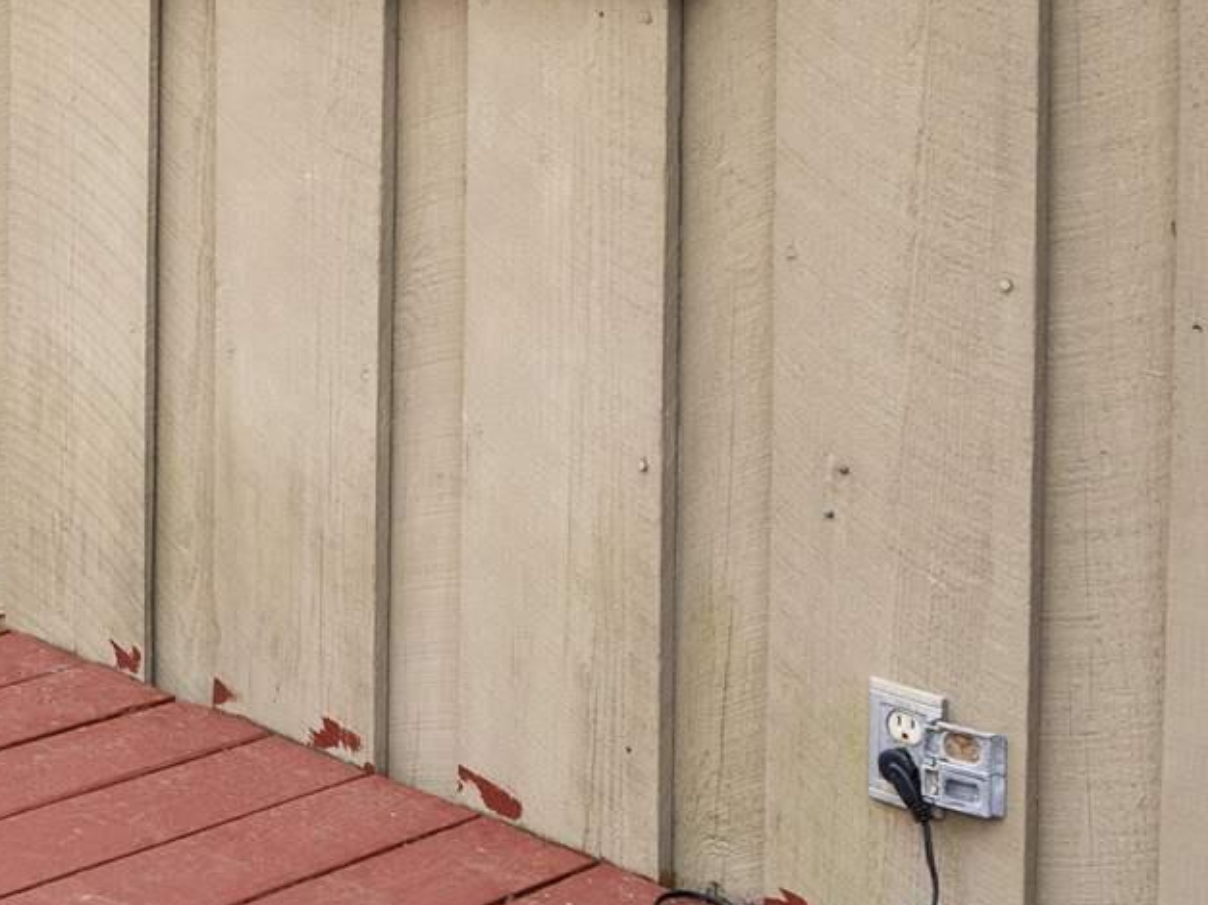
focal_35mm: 66
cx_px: -580
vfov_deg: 21.4
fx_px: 2303
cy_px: -6
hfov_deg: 23.7
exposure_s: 1/25
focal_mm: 14
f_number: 7.1
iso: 160
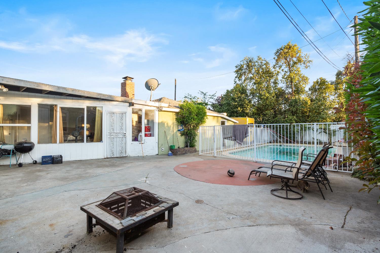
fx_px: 169
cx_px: 190
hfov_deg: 96.7
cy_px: 126
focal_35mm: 16
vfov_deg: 73.7
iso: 100
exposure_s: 1/30
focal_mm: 16
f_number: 11
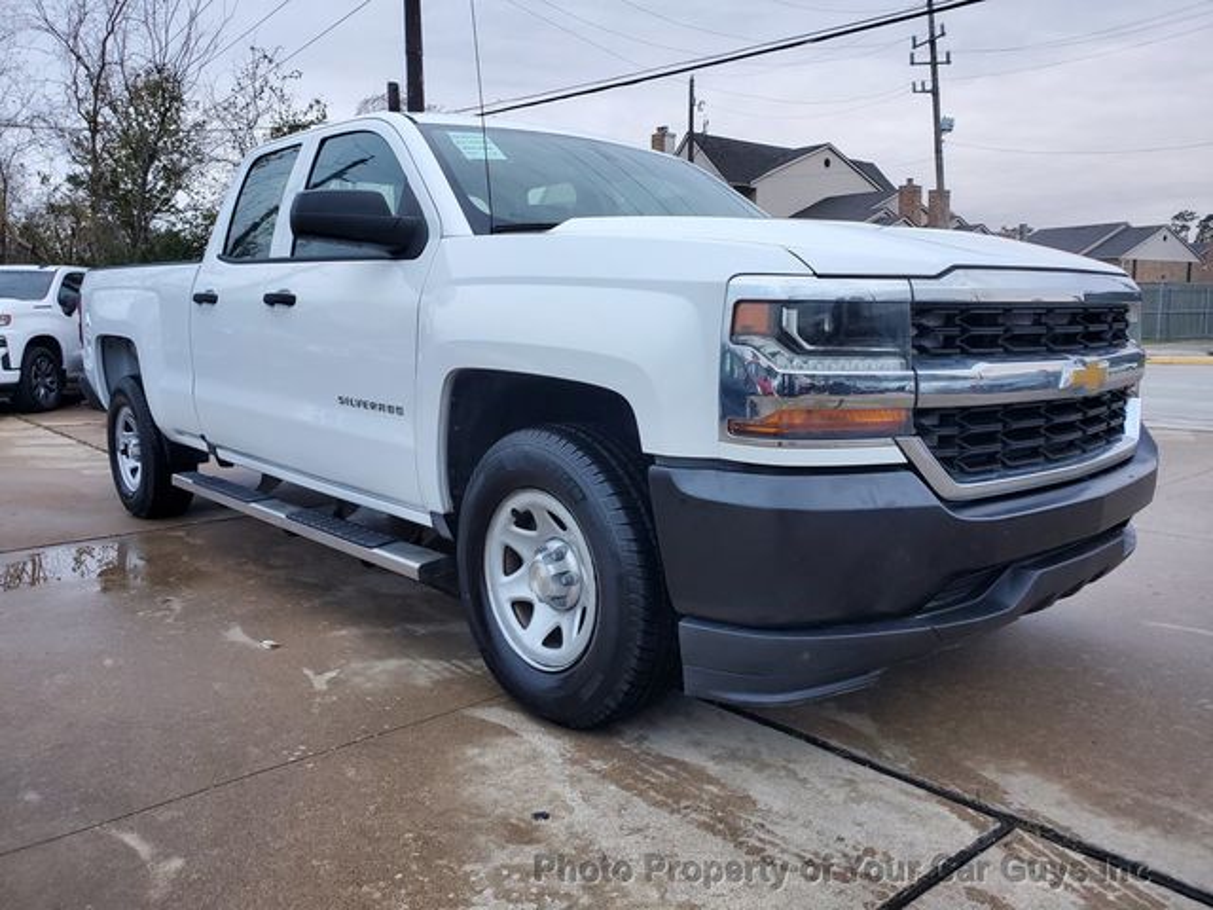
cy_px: 455
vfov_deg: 53.1
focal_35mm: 26
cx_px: 606
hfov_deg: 67.3
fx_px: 911
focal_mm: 4.3
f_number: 2.4
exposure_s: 1/120
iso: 200
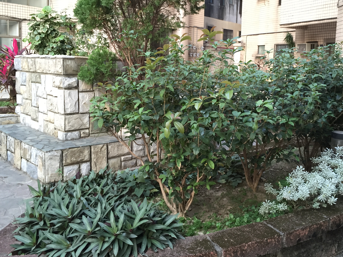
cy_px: 99
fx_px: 357
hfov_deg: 51.1
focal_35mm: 36
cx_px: 203
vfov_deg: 39.4
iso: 64
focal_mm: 4.15
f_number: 2.2
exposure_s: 1/30
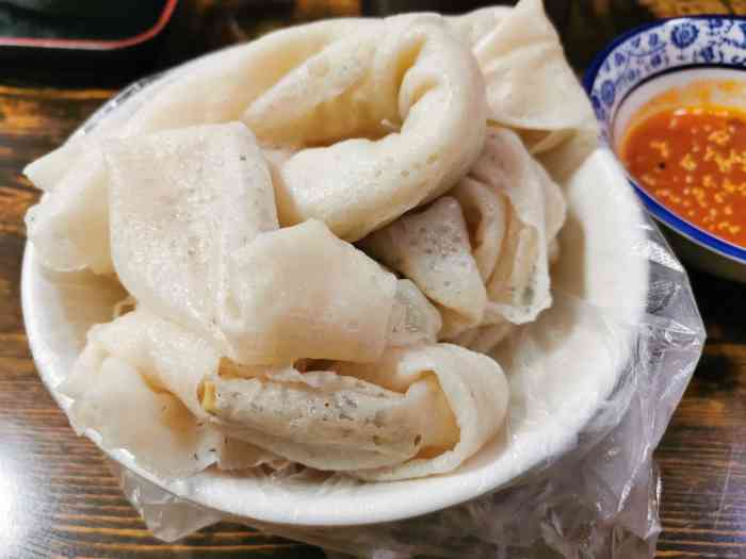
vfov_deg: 51.4
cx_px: 373
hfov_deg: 65.3
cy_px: 280
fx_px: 582
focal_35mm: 27
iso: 320
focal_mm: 5.58
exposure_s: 1/33.3
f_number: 1.8
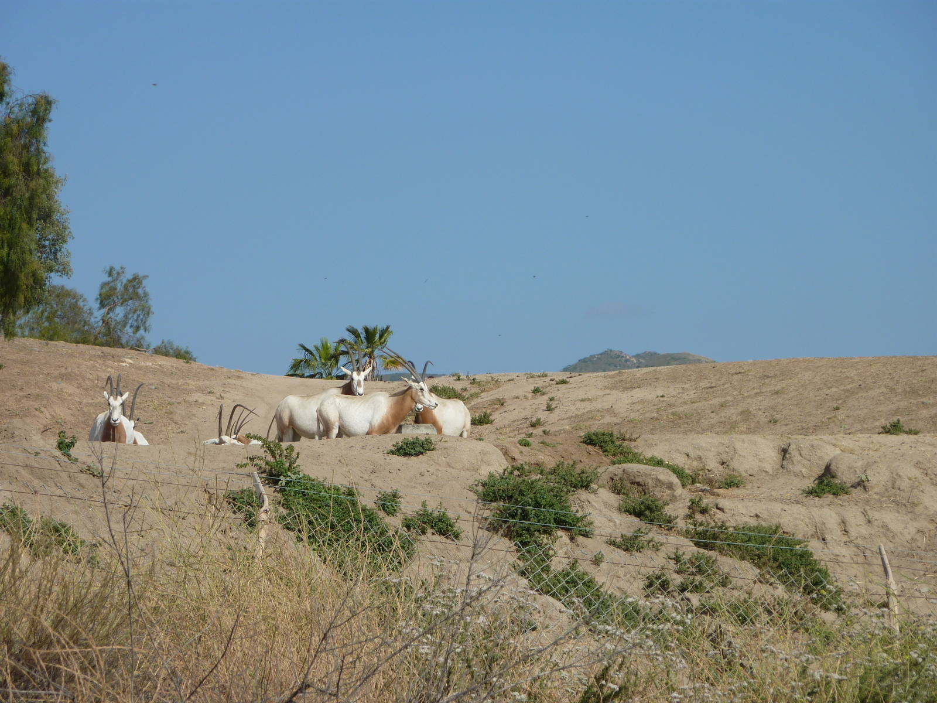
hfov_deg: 13.4
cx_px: 468
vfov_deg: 10.1
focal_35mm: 147
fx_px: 3979
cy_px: 352
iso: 80
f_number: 5.6
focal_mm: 24.1
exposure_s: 1/640
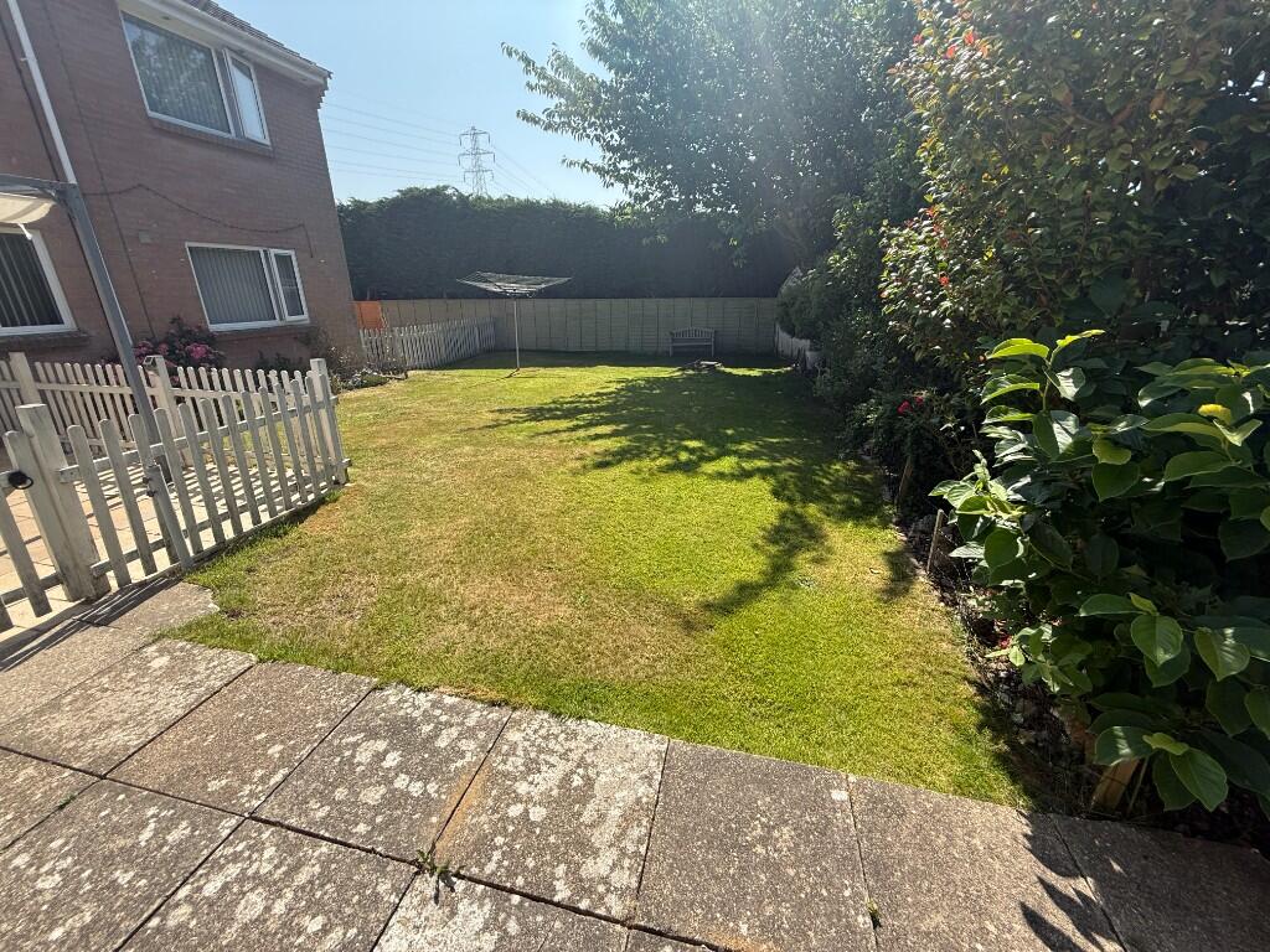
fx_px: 514
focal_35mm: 14
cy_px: 476
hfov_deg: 102.1
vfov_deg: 85.7
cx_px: 635
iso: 50
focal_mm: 2.22
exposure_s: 1/1001
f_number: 2.2
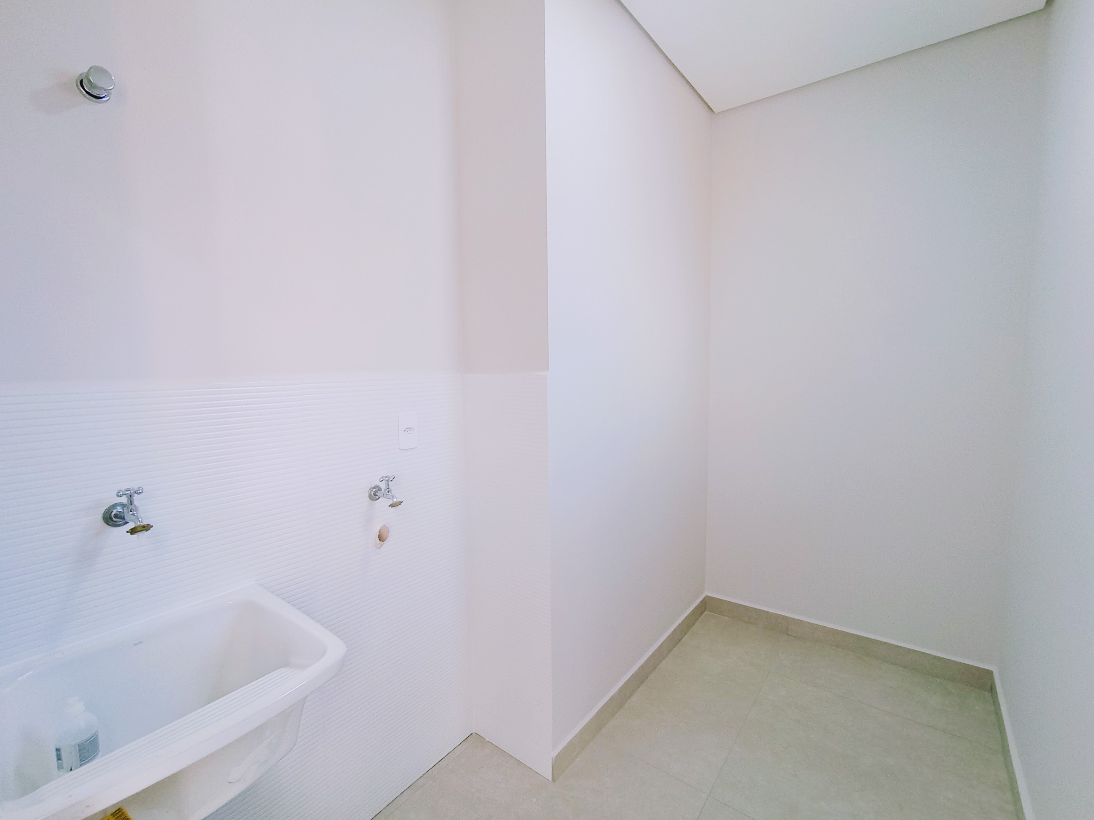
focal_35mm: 16
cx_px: 547
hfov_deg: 94.5
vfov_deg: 78.1
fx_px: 506
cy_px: 410
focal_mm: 1.65
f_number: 2.2
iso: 164
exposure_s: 1/60
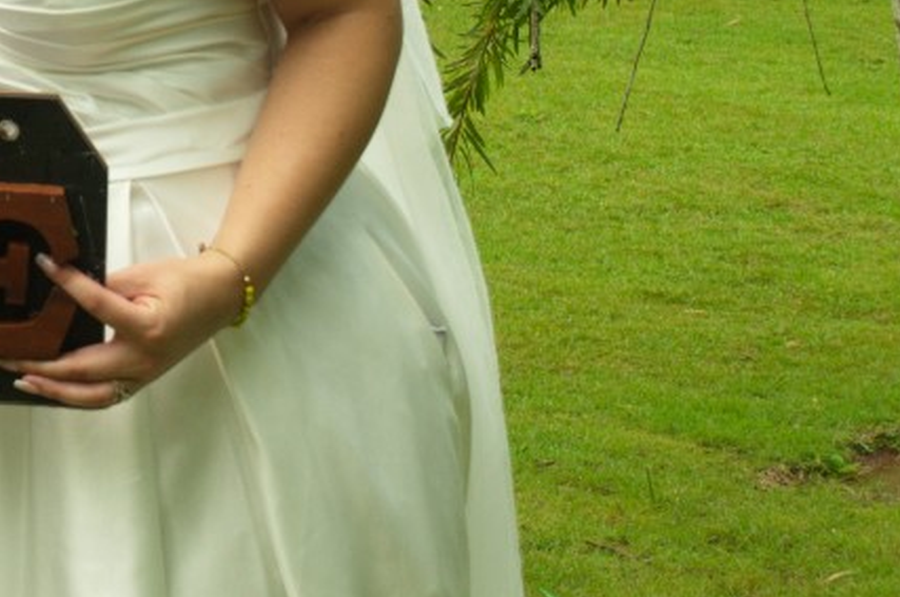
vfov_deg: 8.3
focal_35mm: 163
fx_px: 4067
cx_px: -95
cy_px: -40
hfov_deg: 12.4
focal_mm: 40
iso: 800
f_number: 7.1
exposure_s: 1/160
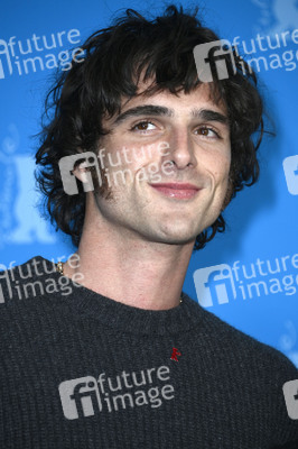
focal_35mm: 300
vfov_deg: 6.9
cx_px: 149
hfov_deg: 4.6
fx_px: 3731
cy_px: 224
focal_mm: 300
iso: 1000
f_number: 5.6
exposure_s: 1/250
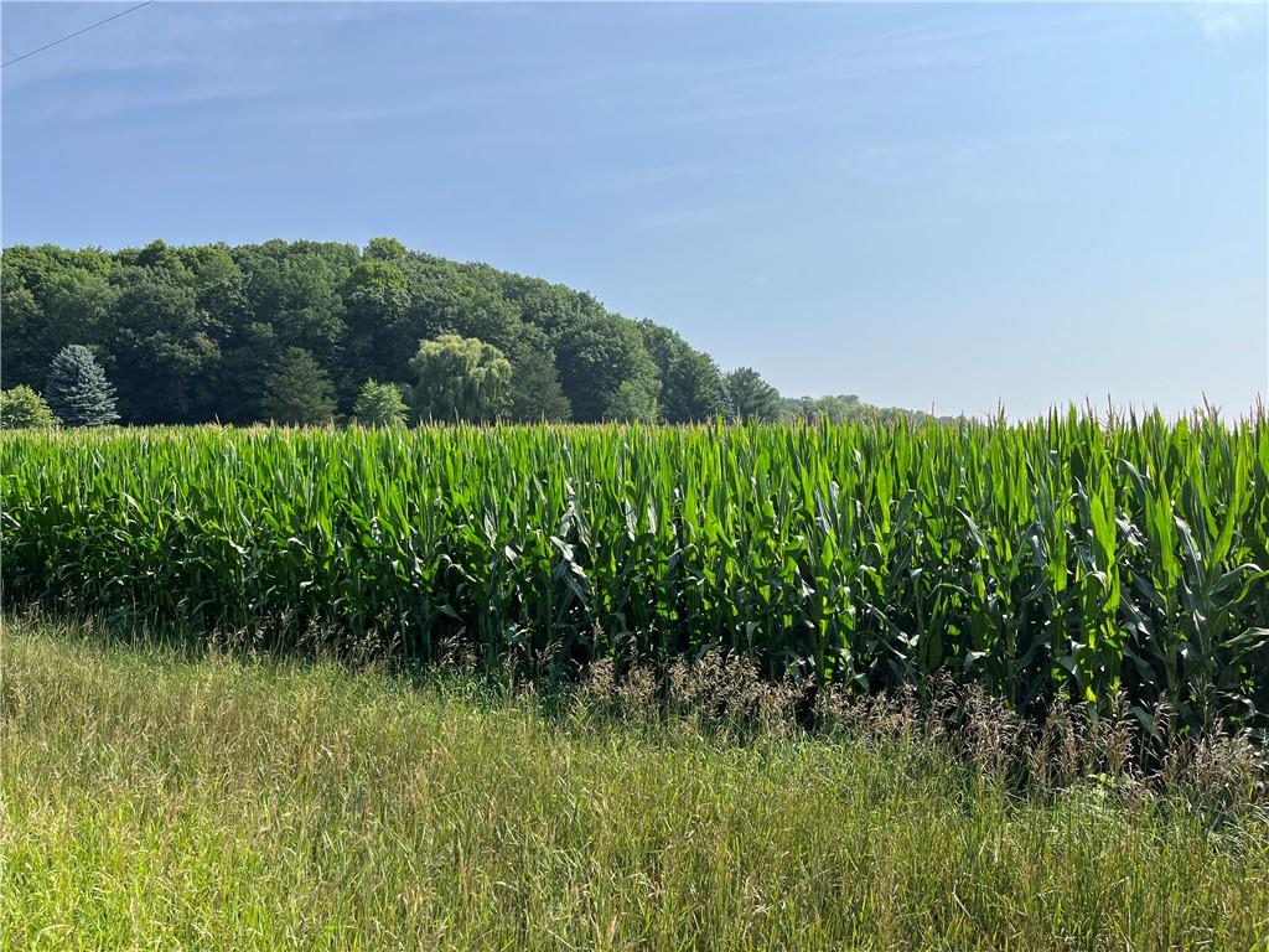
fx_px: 953
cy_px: 476
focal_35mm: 26
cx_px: 634
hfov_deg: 67.3
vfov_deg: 53.1
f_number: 1.6
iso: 50
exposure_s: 1/4651
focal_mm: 5.1
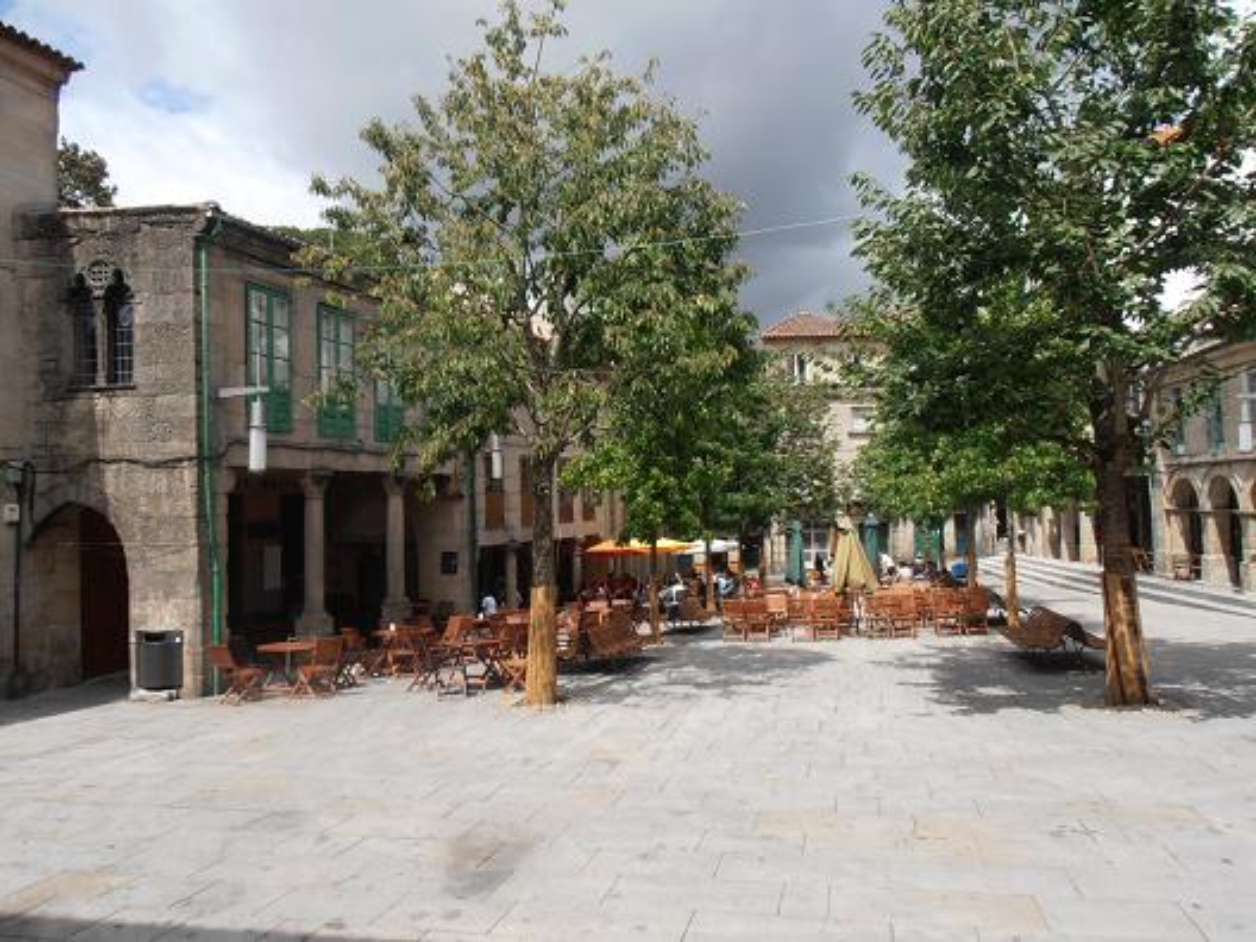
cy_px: 471
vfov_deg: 56.8
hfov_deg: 71.6
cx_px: 628
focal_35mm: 24
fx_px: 871
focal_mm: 4.2
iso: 80
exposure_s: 1/1250
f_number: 3
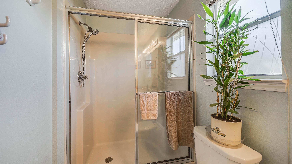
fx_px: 108
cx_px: 143
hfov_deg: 106.8
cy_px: 84
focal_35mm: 14
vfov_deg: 74.3
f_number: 5.6
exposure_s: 1/25
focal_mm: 13
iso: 100
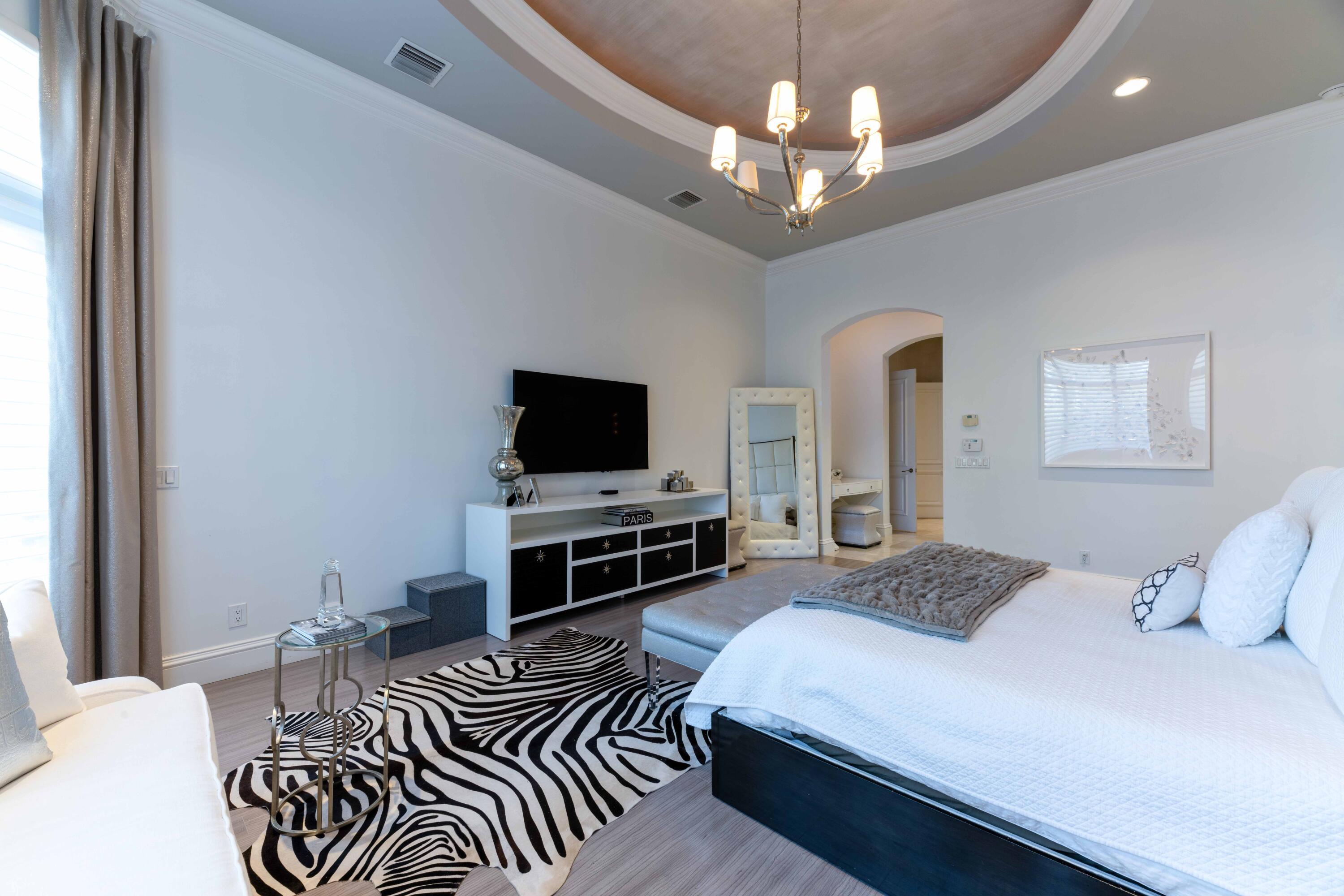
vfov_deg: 81.2
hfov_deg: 104.3
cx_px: 672
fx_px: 523
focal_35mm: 14
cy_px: 448
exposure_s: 1
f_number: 13
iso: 100
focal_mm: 14
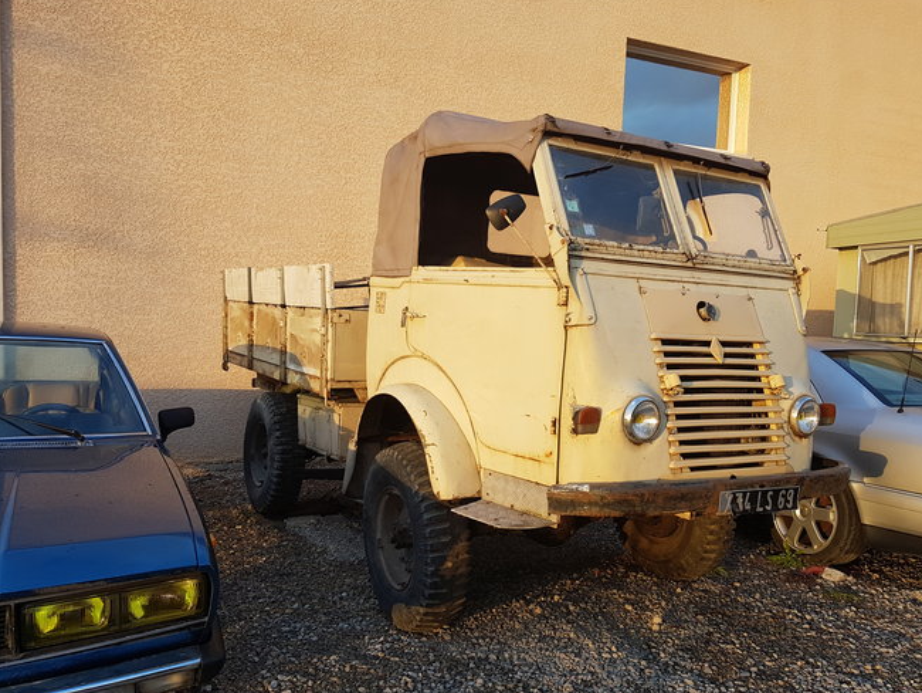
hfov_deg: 63.3
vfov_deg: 49.8
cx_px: 495
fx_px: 746
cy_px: 364
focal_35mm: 28
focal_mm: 4.2
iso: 40
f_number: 1.7
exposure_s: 1/198
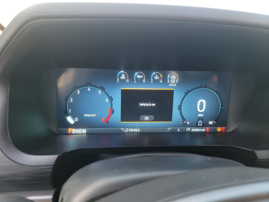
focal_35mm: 24
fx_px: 187
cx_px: 134
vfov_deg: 56.8
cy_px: 101
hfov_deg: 71.6
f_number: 1.8
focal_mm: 6.7
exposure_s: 1/59
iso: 471
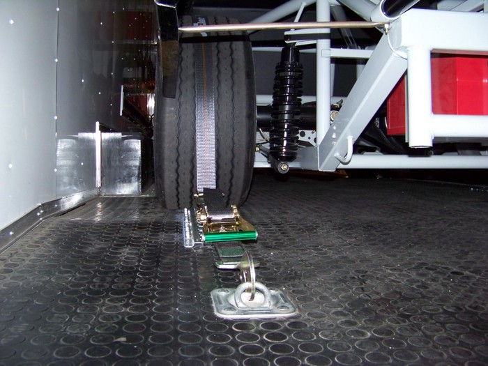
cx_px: 244
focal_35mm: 36
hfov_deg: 51.4
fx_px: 508
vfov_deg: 39.7
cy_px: 183
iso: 200
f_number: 2.8
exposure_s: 1/30
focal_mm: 5.85
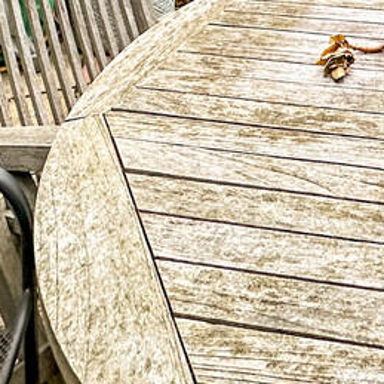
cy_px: -156
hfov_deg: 30.5
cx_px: 437
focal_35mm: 49
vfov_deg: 27.1
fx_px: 615
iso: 200
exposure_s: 1/100
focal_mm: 2.22
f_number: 2.2
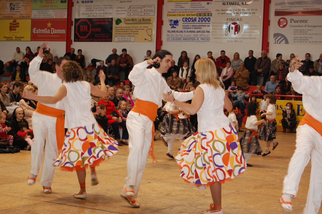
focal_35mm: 82
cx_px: 161
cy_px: 107
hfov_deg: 24.6
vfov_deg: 16.5
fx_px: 737
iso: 1000
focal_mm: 55
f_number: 5.6
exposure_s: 1/60
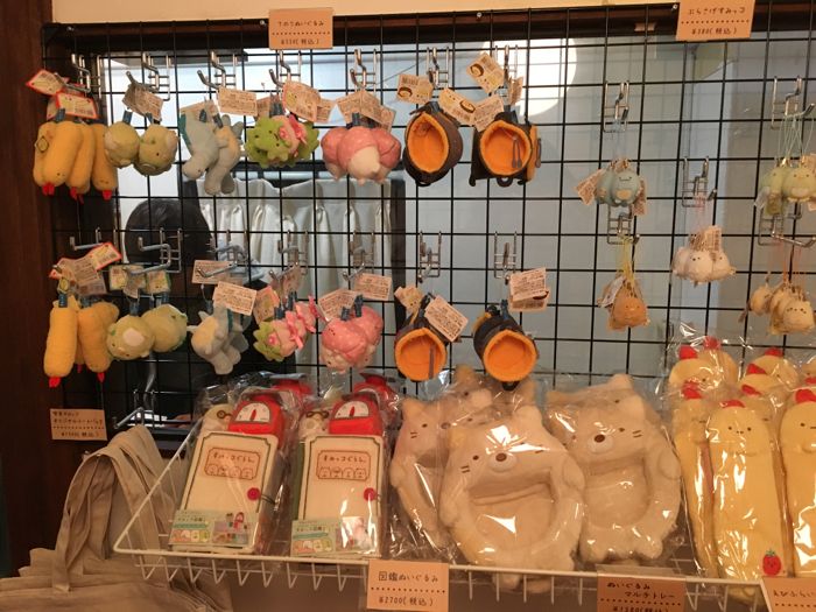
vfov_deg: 48.2
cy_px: 306
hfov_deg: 61.7
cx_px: 408
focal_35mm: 29
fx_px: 684
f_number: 2.2
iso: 200
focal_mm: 4.15
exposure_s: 1/25
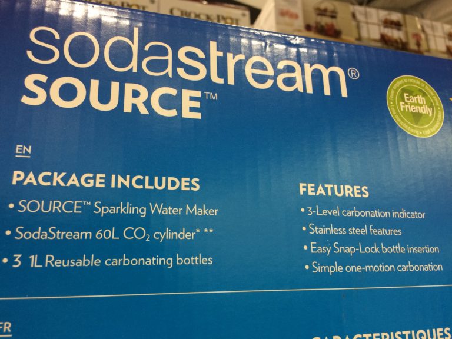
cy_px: 170
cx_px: 226
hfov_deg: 61.7
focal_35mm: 29
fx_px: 379
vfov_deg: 48.2
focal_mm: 4.15
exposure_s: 1/30
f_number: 2.2
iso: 100
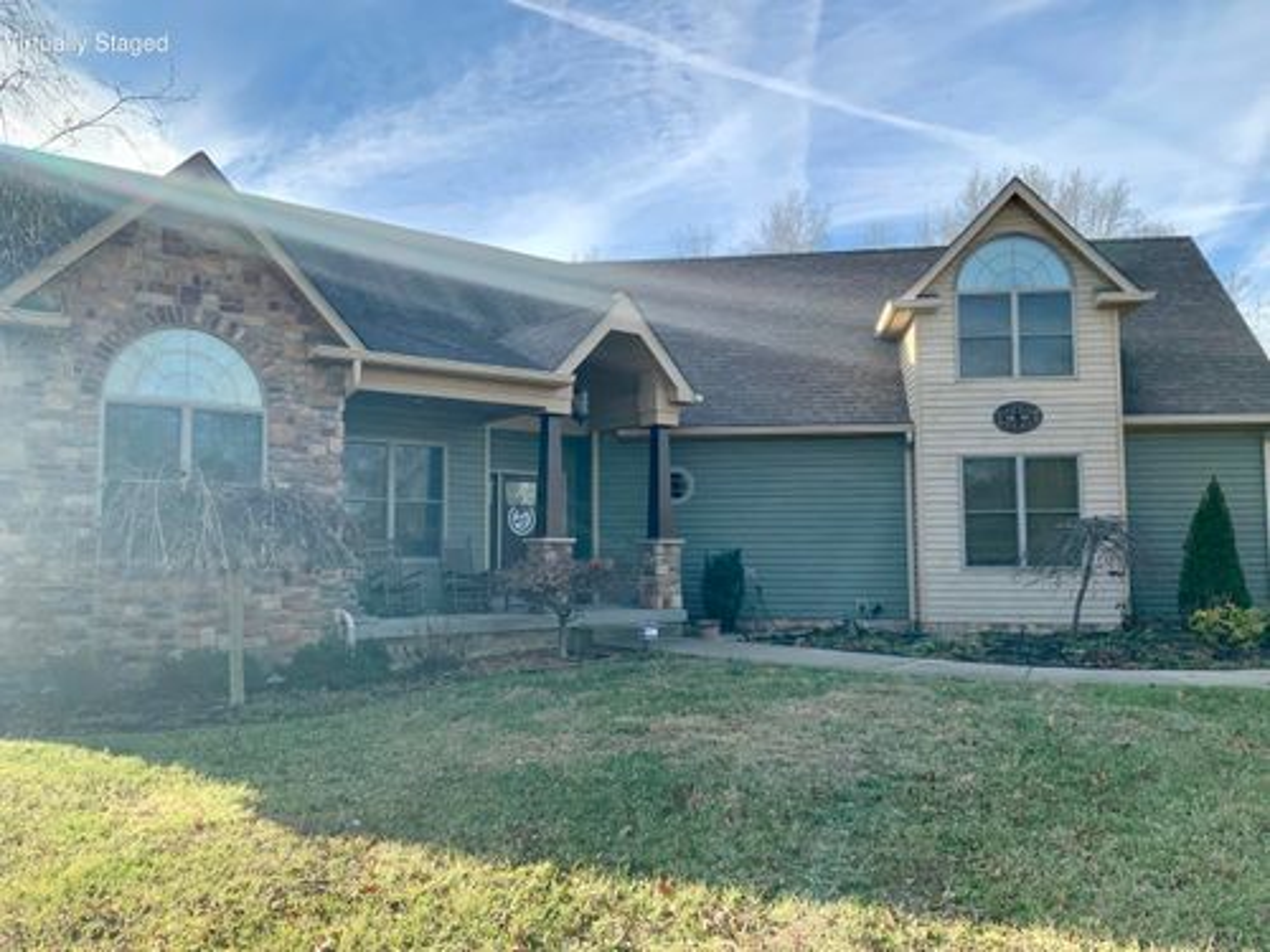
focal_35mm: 29
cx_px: 635
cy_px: 476
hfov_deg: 61.7
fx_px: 1064
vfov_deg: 48.2
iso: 16
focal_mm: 3
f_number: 1.8
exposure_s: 1/1121
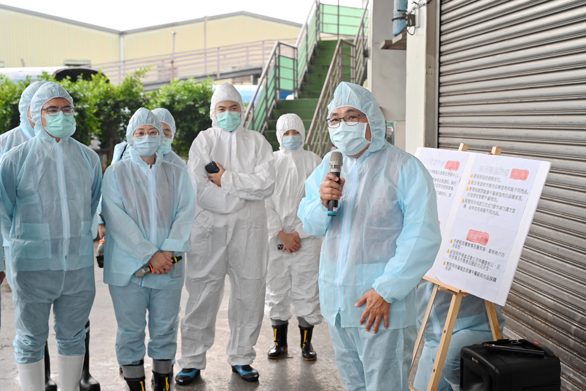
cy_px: 196
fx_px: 765
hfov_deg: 41.9
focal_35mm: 47
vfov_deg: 28.6
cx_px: 293
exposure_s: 1/125
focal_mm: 47
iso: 500
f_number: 4.5
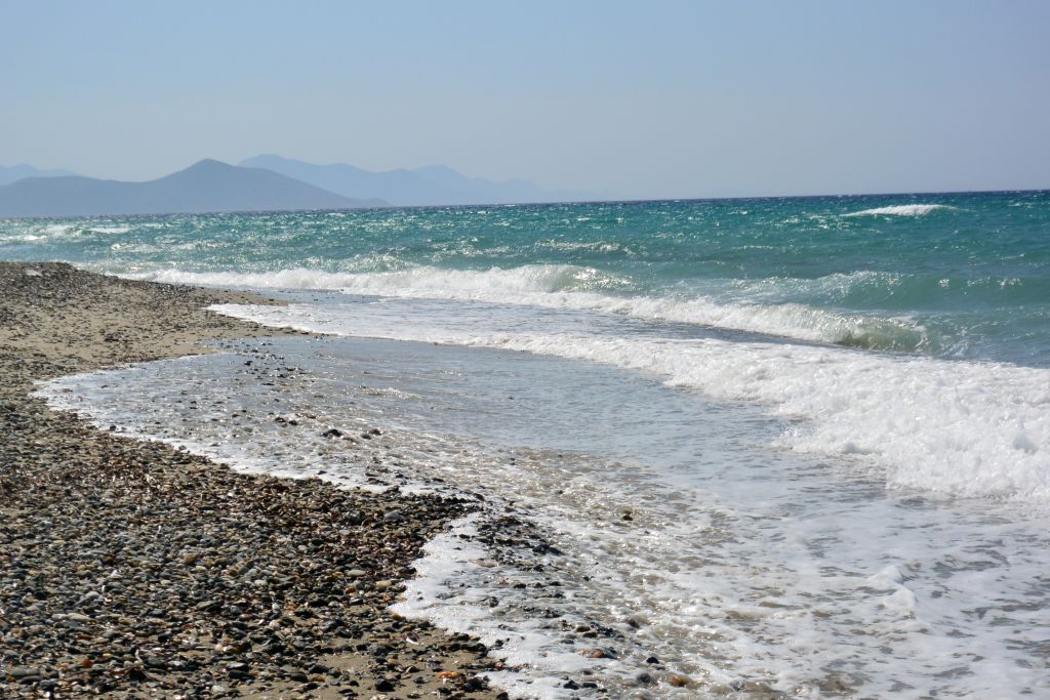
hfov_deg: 25.1
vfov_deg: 16.9
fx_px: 2363
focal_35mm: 81
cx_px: 525
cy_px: 350
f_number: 5.6
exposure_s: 1/1600
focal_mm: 30
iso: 160
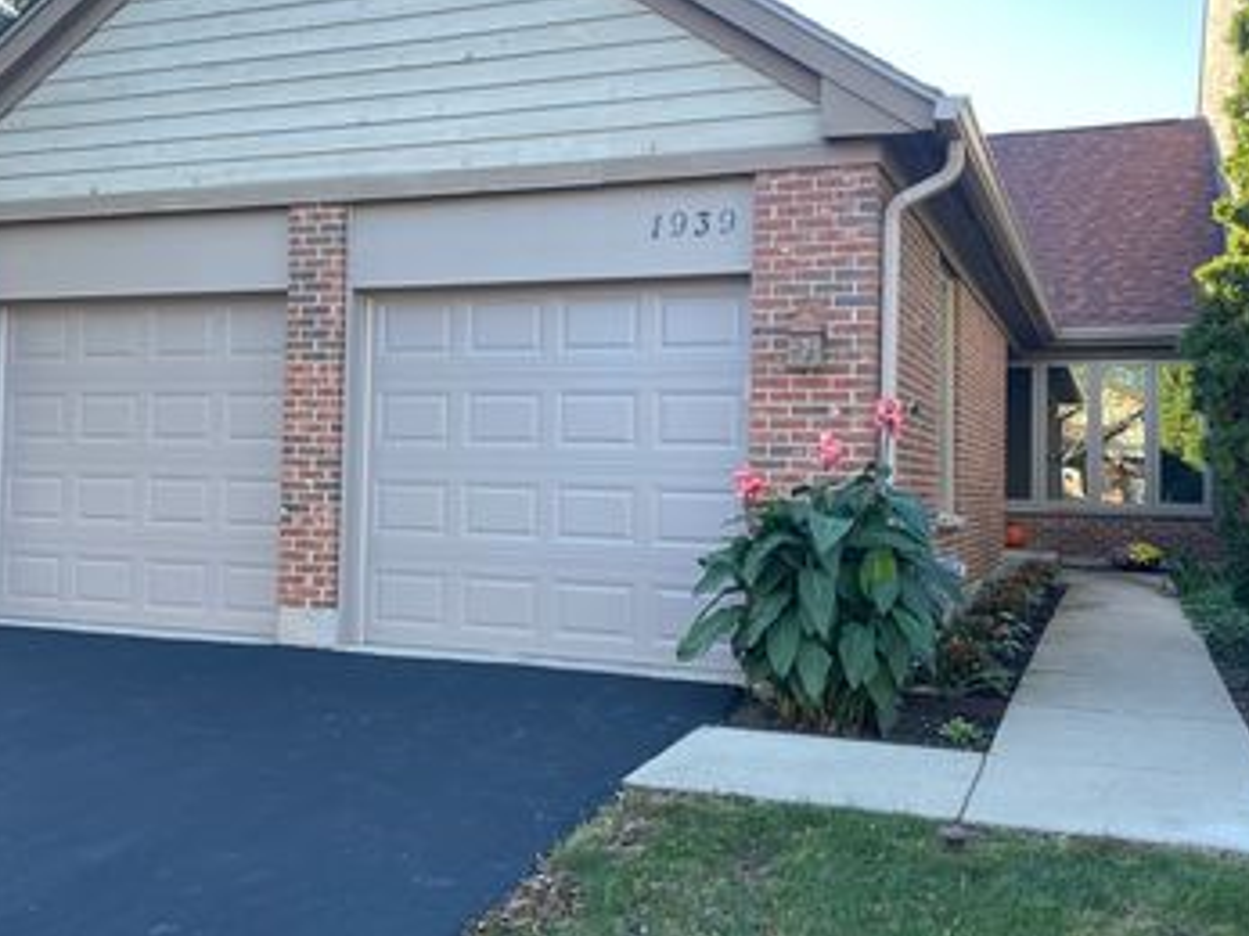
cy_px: 405
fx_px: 1298
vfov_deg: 39.6
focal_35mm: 36
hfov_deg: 51.2
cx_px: 526
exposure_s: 1/287
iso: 32
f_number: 1.6
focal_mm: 5.1
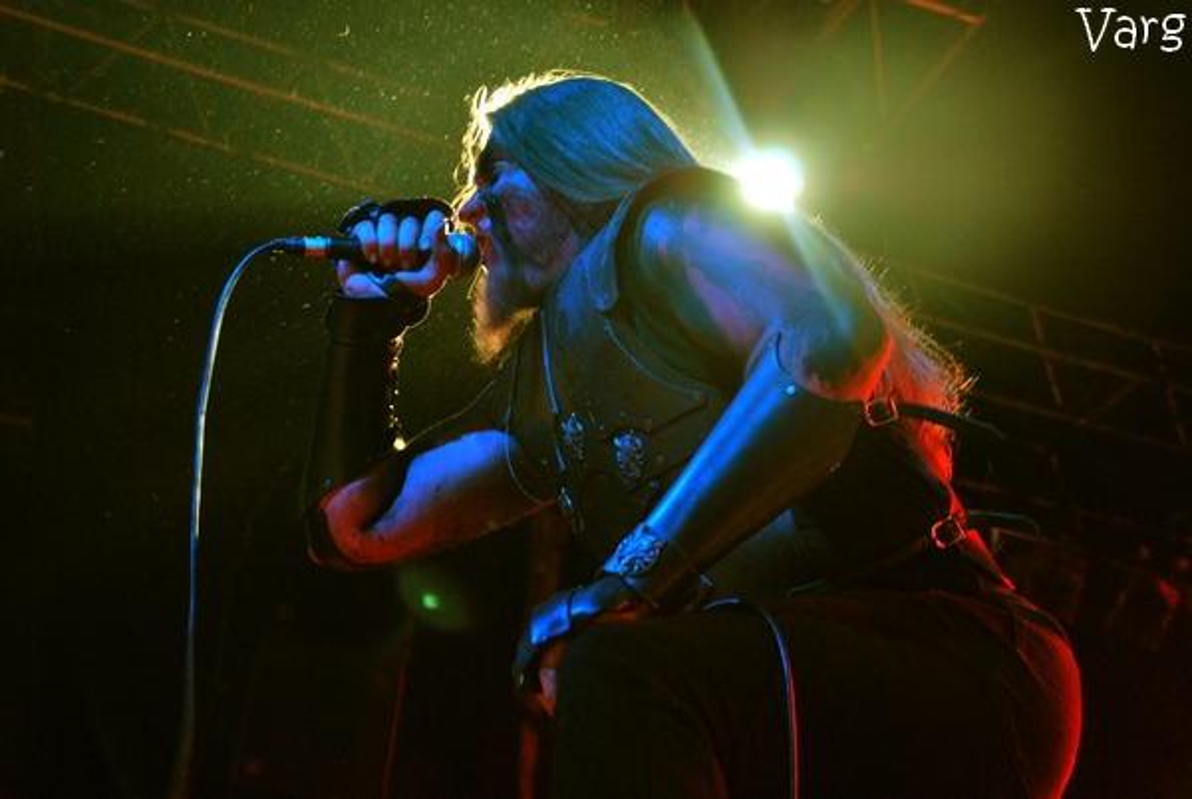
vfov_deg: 21.6
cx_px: 596
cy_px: 400
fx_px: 2089
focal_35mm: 63
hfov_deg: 31.8
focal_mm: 42
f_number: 4.5
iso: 400
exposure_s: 1/13
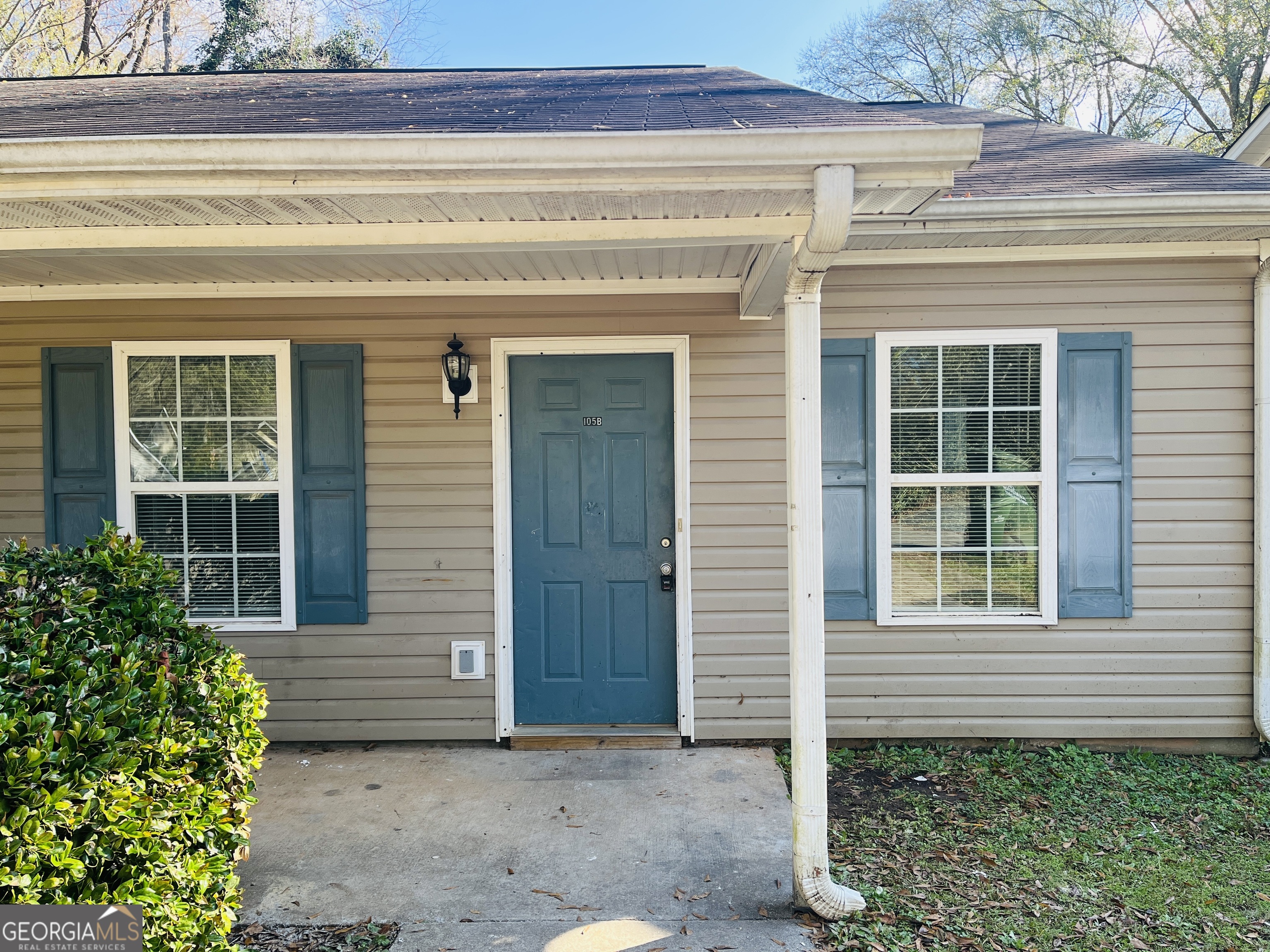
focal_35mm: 26
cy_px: 476
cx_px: 635
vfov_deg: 53.1
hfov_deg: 67.3
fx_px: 954
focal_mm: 5.1
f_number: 1.6
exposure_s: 1/379
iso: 50
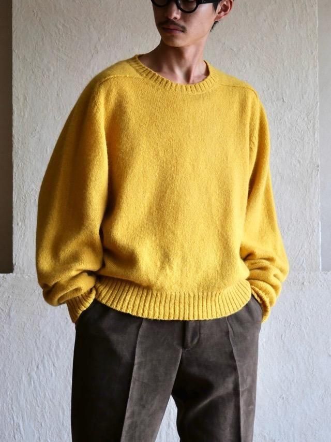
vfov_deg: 22.3
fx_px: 1122
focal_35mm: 88
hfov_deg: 16.8
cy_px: 221
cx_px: 166
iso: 640
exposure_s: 1/100
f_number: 3.9
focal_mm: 44
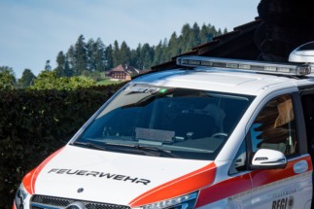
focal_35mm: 226
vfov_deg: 6.1
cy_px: 154
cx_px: 227
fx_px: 1970
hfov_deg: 9.1
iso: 800
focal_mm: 135
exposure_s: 1/640
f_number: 13
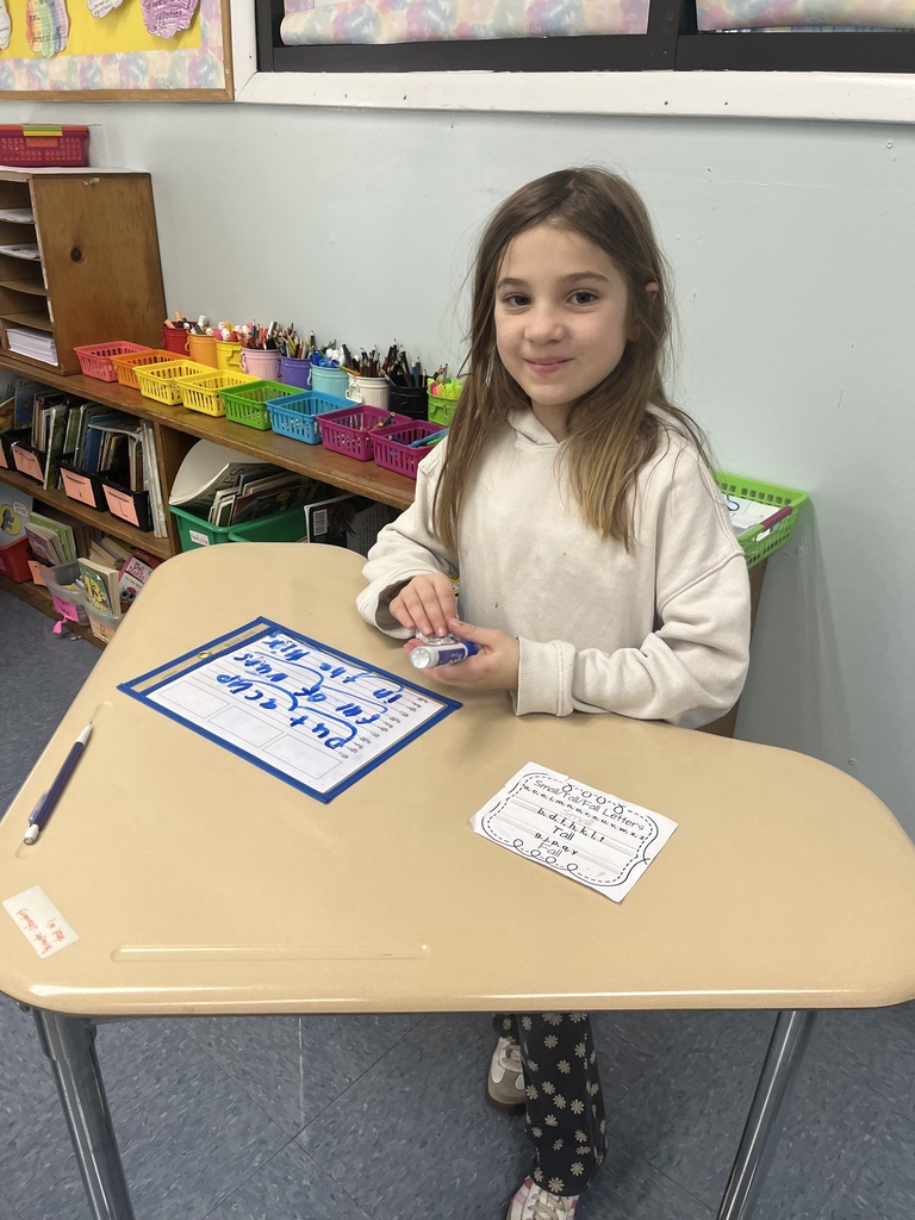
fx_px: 916
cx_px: 458
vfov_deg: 67.3
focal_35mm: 26
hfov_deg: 53.1
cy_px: 610
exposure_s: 1/120
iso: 100
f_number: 1.6
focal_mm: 5.1
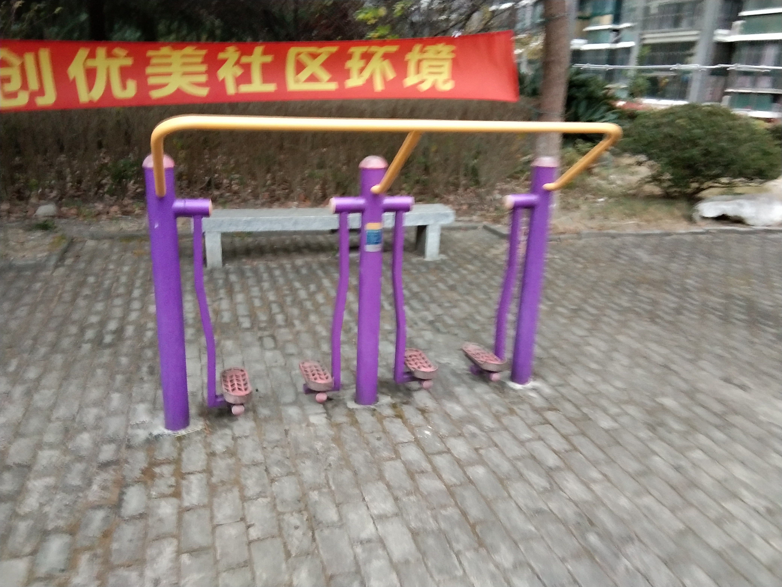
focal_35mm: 31
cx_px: 391
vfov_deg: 45.4
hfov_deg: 58.4
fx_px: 700
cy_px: 294
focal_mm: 3.69
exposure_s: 1/20
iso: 640
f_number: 2.2
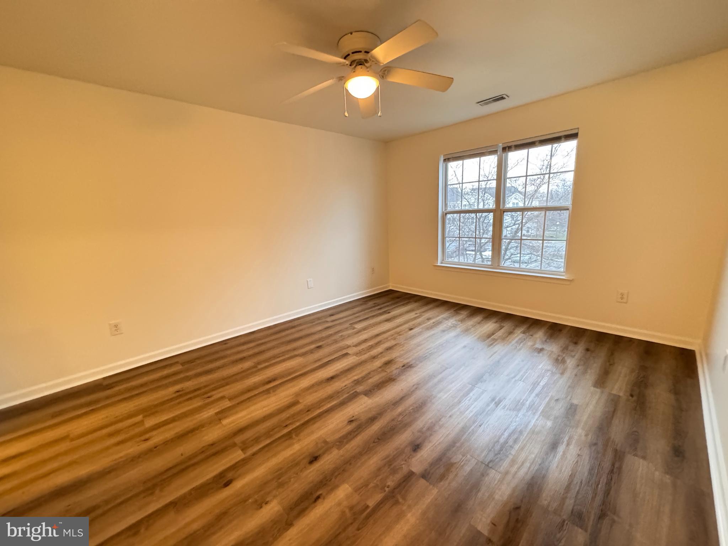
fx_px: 294
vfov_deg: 85.7
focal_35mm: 14
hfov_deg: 102.1
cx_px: 364
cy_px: 273
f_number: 2.2
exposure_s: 1/60
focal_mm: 2.22
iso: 1250
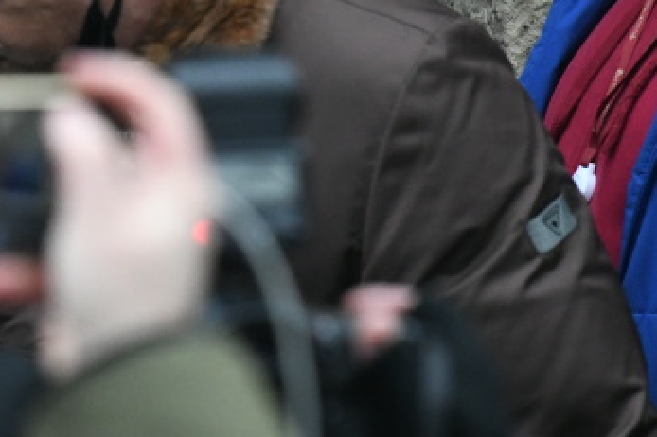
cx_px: -568
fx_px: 17055
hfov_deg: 2.2
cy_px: 155
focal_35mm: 935
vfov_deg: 1.5
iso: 2000
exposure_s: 1/200
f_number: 5.6
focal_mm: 200
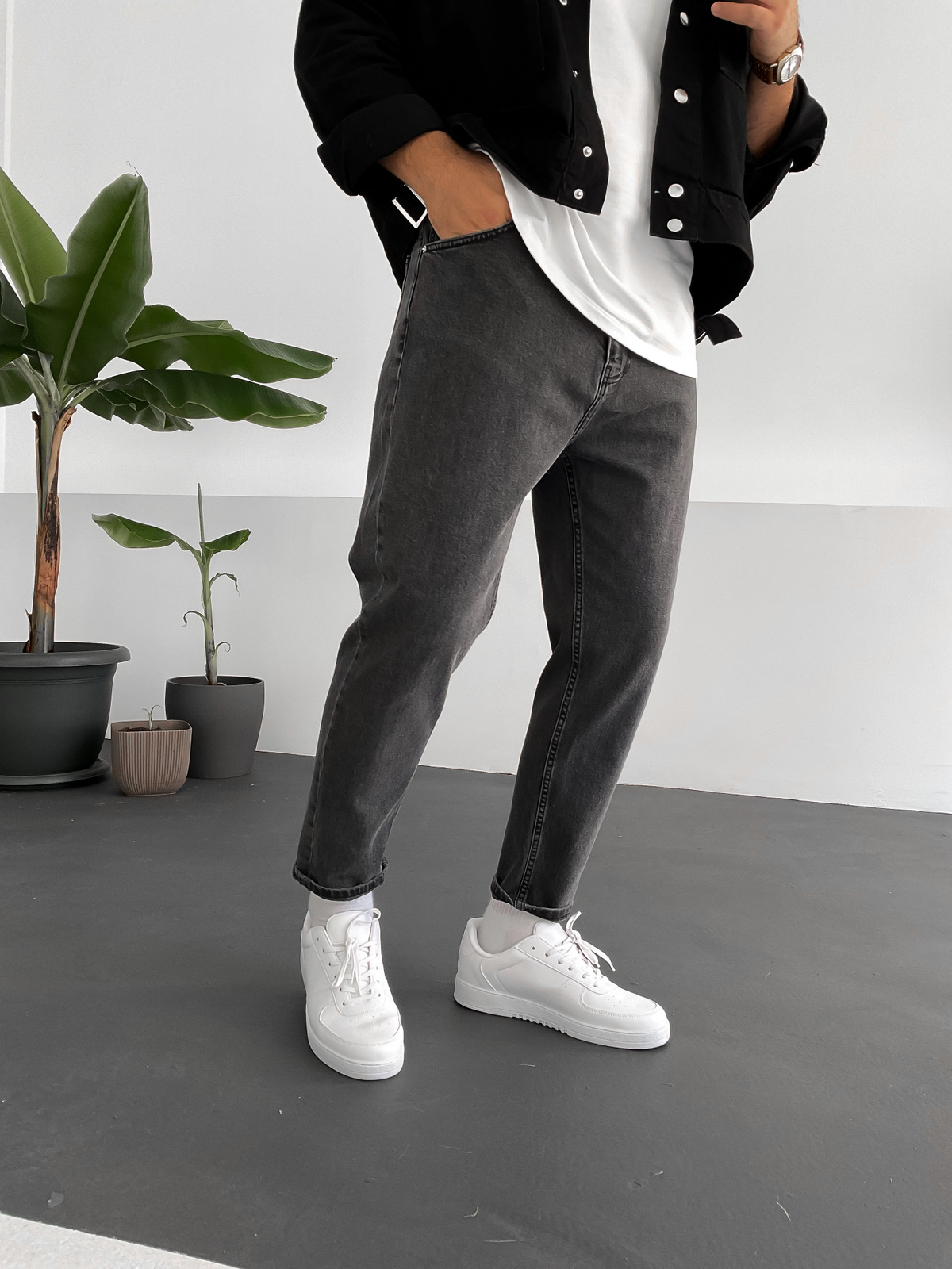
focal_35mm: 29
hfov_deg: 48.2
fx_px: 1063
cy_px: 634
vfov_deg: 61.7
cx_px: 476
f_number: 1.8
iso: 64
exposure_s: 1/120
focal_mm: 3
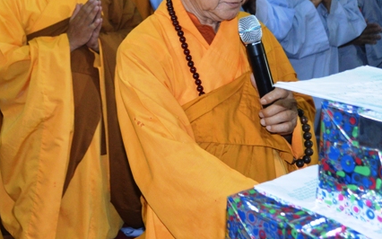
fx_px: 812
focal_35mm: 78
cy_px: 56
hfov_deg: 26.4
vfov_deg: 16.6
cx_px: 135
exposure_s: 1/60
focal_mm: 34
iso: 1800
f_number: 5
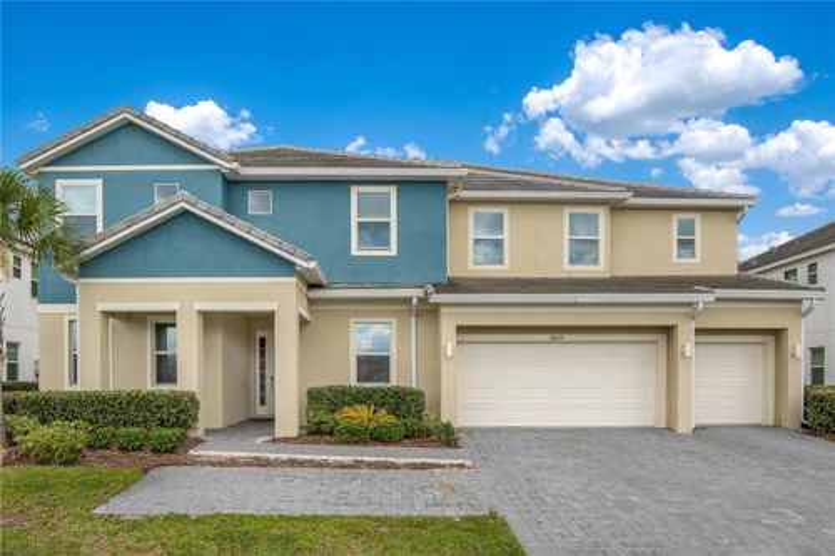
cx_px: 418
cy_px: 278
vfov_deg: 73.7
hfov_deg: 96.8
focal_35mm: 16
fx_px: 371
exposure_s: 1/125
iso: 100
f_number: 9
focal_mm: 16
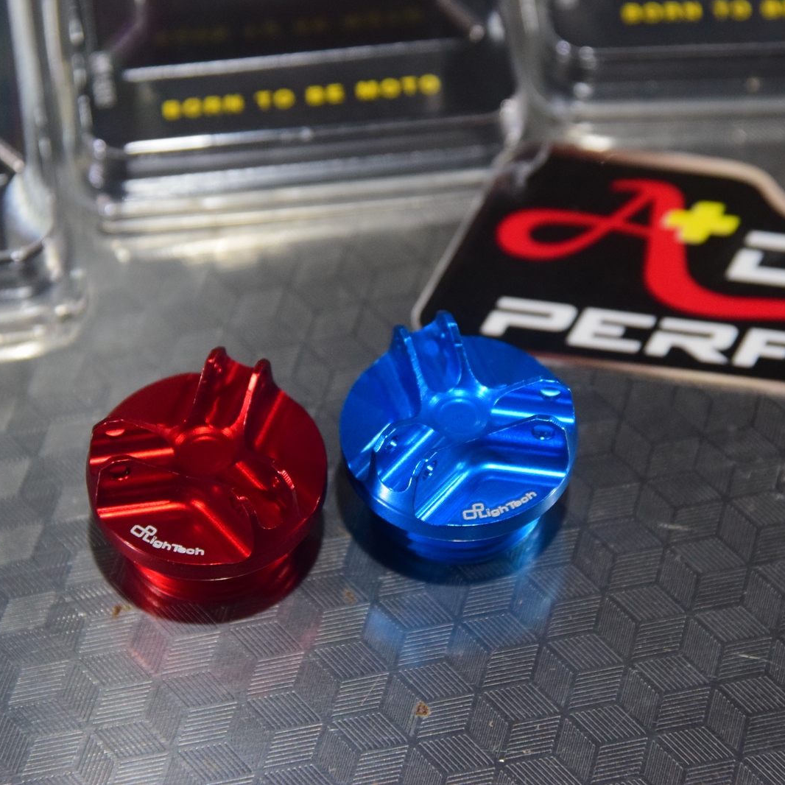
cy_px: 392
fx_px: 3438
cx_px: 345
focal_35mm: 134
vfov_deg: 13.0
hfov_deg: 13.0
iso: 2000
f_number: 5.6
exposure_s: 1/25
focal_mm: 70
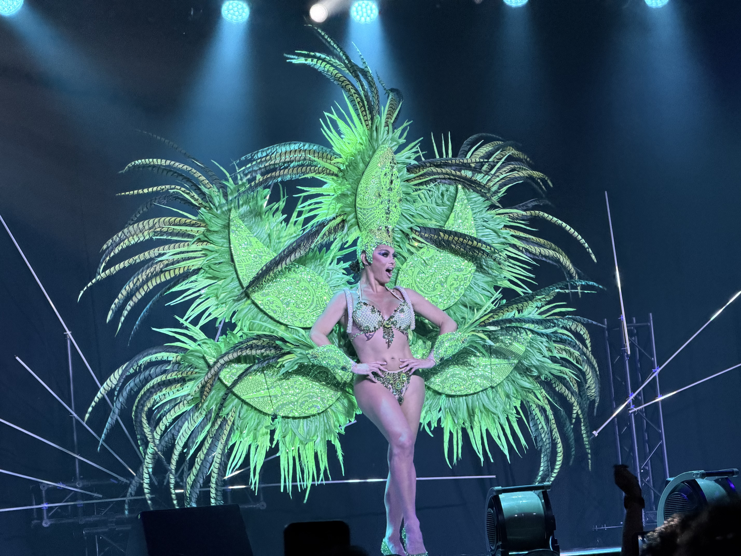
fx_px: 2141
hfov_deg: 19.6
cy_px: 278
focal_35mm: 100
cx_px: 370
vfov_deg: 14.8
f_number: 2.8
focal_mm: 16.89
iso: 400
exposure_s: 1/90
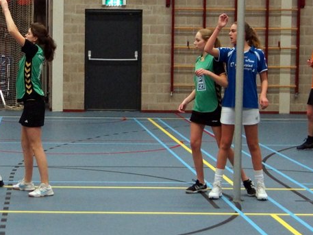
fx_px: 760
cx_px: 49
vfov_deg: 17.4
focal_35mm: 84
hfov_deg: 22.8
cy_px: 42
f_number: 2.8
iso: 1600
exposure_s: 1/400
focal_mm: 26
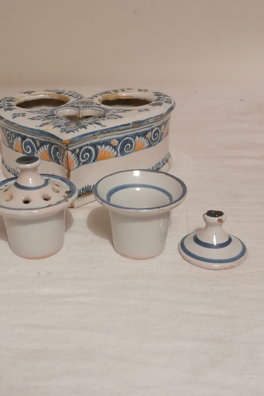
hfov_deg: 29.8
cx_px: 115
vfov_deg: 43.6
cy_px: 199
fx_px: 495
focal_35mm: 45
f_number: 1.8
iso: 250
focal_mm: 5.4
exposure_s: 1/33.3
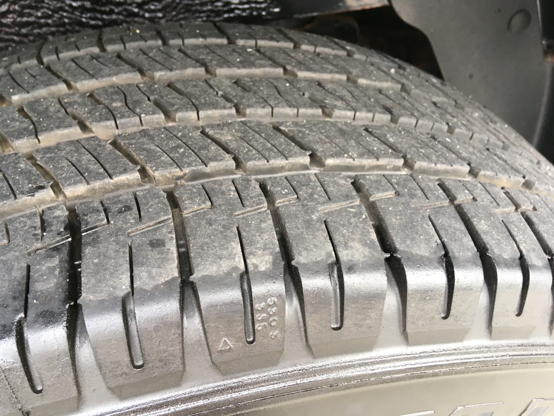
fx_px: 464
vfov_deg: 48.2
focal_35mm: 29
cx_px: 277
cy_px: 208
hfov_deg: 61.7
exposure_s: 1/30
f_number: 2.2
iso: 32
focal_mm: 4.15
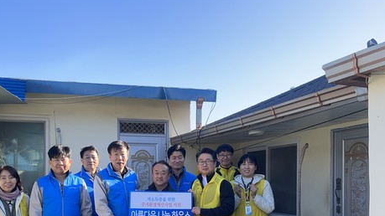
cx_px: 165
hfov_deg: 53.8
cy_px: 184
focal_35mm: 37
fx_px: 378
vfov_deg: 30.9
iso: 50
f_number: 1.6
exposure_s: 1/680
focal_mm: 5.1
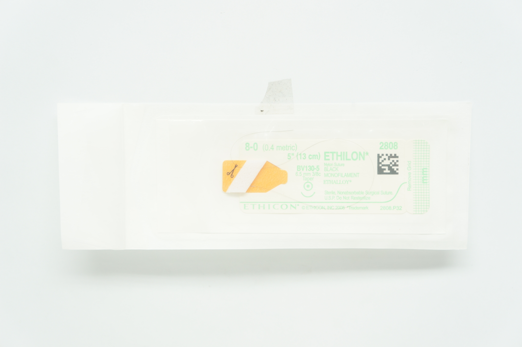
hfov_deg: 41.2
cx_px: 261
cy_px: 174
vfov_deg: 28.0
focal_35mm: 48
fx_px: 695
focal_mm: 32
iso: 400
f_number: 5.6
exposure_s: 1/60
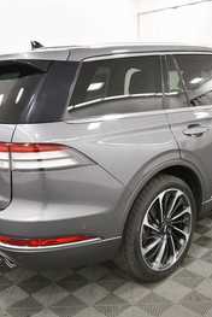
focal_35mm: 38
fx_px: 335
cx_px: 124
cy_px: 158
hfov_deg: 35.1
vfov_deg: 50.6
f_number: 5.3
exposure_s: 1/125
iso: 1400
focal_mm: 17
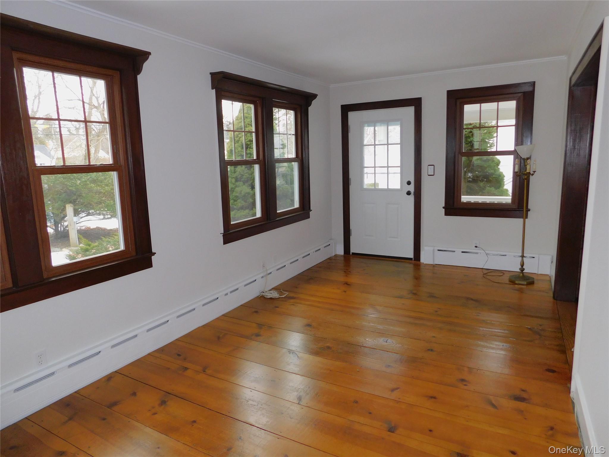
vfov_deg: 58.9
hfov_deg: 73.9
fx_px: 405
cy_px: 228
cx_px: 304
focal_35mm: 23
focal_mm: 4
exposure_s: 1/30
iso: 200
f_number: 3
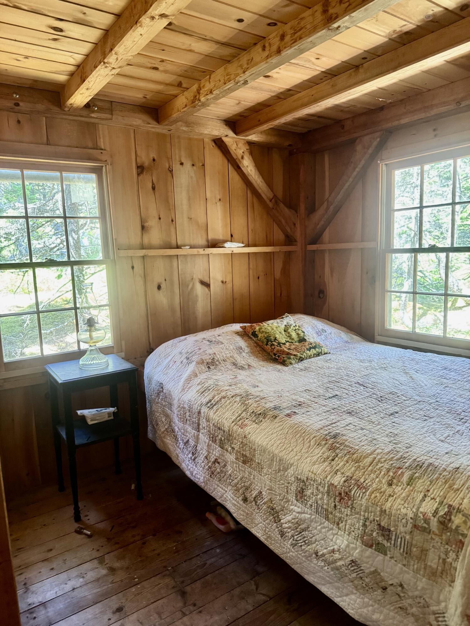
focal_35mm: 24
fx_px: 434
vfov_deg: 71.6
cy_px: 313
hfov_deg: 56.8
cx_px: 235
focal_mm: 6.76
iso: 640
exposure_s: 1/60
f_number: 1.78
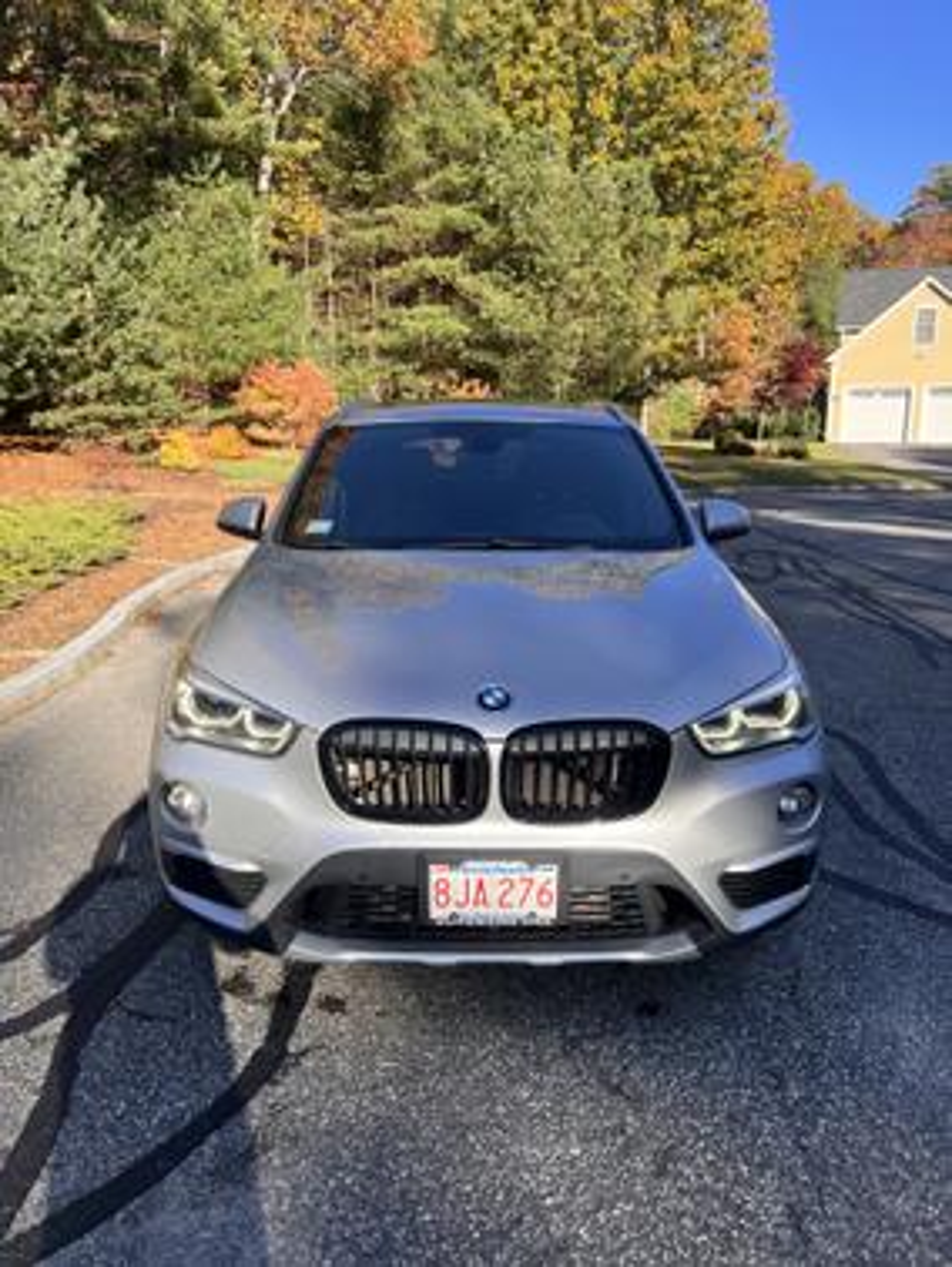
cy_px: 634
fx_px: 952
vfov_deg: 67.3
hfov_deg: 53.1
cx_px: 476
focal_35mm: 26
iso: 50
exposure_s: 1/1252
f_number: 1.5
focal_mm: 5.7
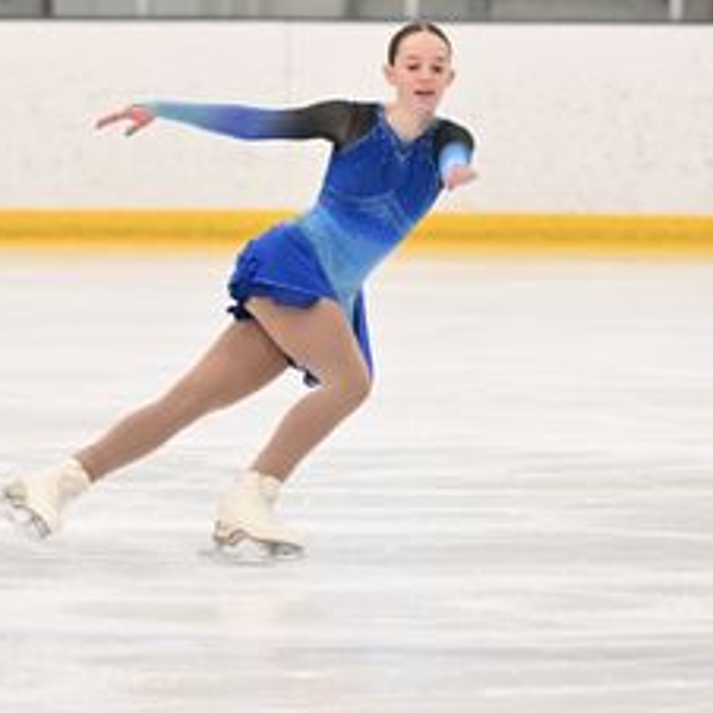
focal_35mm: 451
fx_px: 10510
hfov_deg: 3.9
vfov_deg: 3.9
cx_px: 322
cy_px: 215
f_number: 4
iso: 1000
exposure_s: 1/400
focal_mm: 200
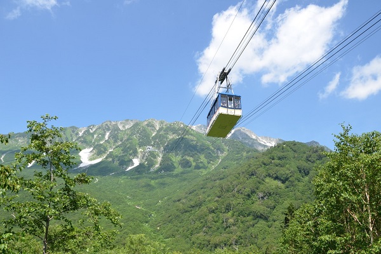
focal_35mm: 27
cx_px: 190
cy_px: 127
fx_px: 286
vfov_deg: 47.9
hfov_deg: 67.4
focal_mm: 18
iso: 160
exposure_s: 1/250
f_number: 8
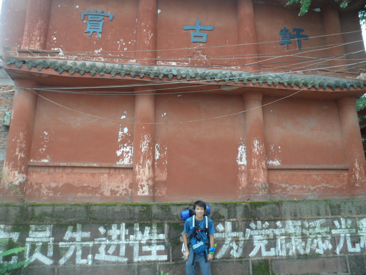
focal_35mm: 26
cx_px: 183
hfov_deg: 67.3
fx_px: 275
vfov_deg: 53.1
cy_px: 138
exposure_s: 1/30
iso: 80
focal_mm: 4.9
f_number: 3.3
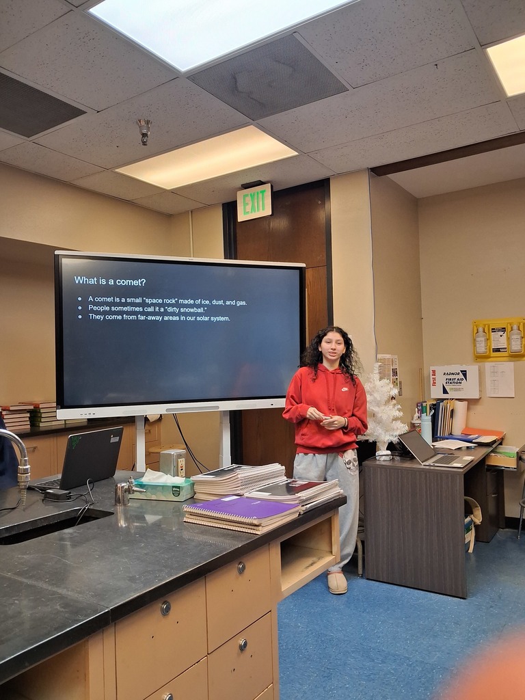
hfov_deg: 51.4
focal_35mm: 27
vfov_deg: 65.3
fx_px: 546
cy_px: 350
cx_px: 262
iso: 320
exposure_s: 1/120
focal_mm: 4
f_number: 1.8
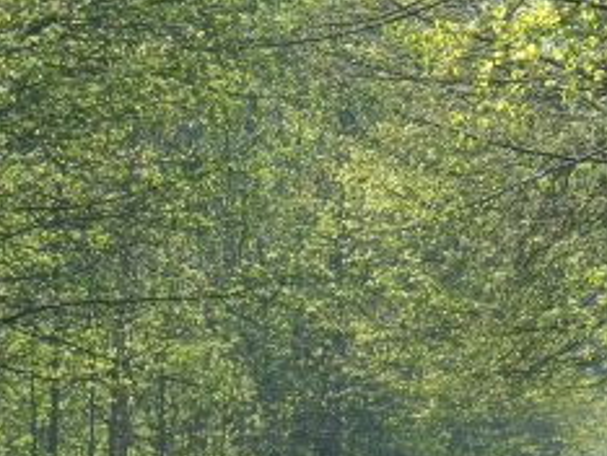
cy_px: 516
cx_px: 578
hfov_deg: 4.5
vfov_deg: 3.4
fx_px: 7794
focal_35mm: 444
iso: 80
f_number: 5.4
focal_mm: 22.5
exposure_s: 1/180
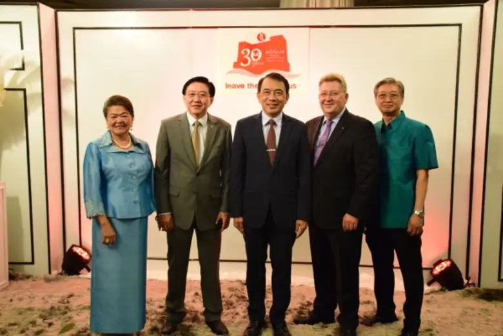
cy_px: 168
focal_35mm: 36
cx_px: 252
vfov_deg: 36.9
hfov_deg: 53.1
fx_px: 503
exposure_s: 1/160
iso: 3200
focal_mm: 24
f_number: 4.5
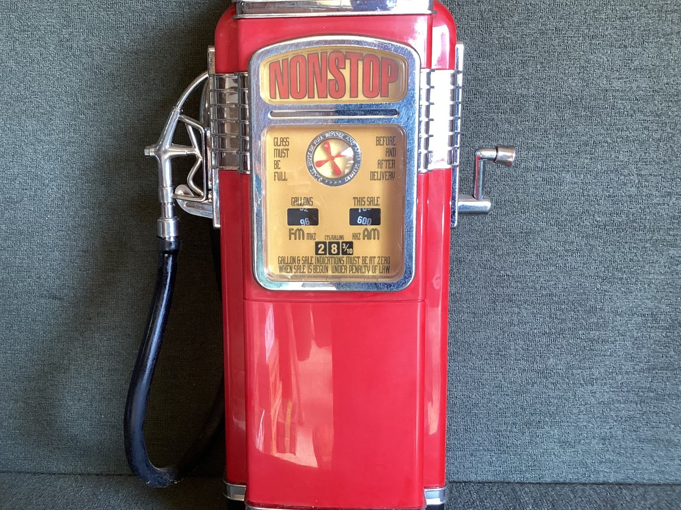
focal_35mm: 37
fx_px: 728
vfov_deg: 38.6
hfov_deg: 50.0
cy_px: 224
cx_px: 291
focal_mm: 3.3
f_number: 2.4
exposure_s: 1/50
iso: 160
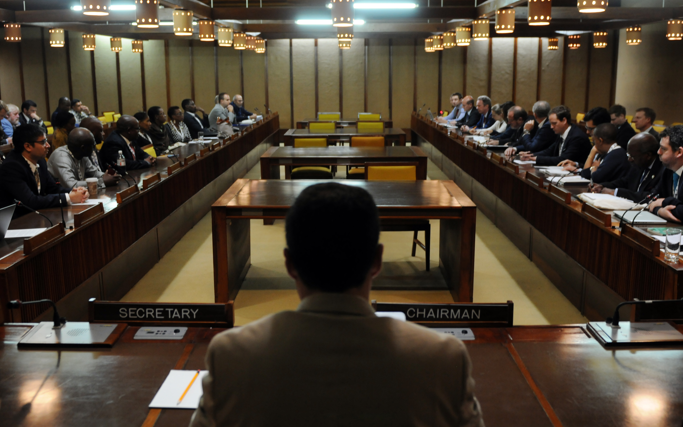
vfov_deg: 34.4
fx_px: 689
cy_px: 210
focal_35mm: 37
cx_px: 344
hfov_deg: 52.8
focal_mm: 24
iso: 800
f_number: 2.8
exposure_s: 1/40
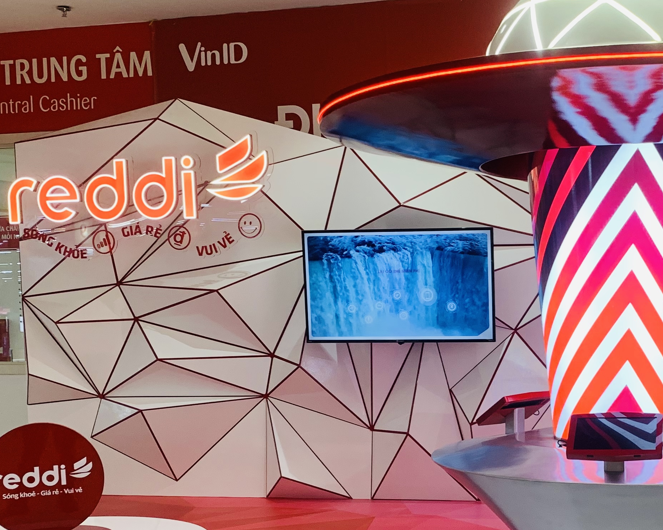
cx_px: 531
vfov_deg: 27.2
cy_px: 405
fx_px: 1079
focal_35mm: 55
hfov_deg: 33.2
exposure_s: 1/71
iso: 100
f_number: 1.8
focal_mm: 4.25
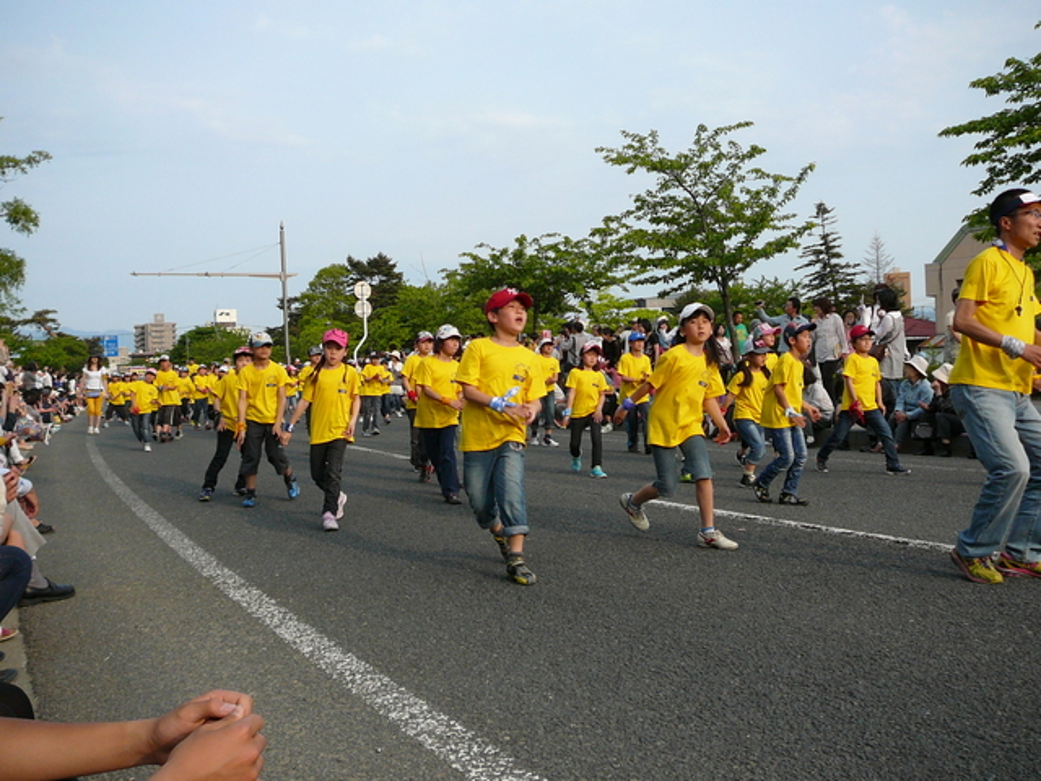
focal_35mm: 35
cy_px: 390
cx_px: 520
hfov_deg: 52.6
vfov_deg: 40.7
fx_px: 1053
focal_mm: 5.2
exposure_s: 1/800
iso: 100
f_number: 2.8
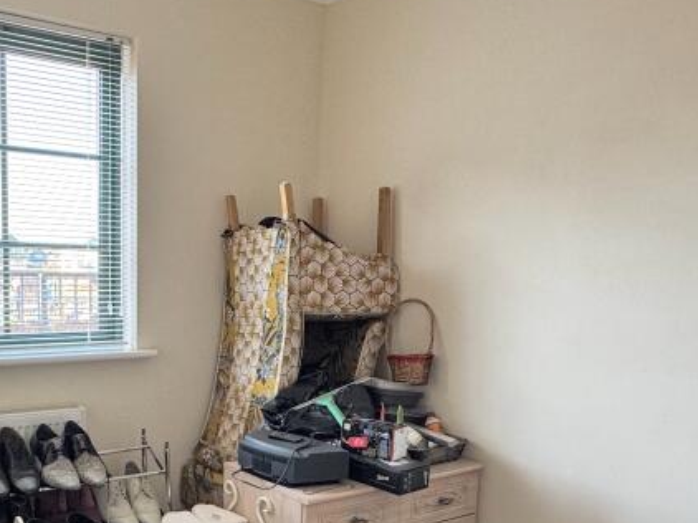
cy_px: 346
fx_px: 685
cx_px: 210
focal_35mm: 34
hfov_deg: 52.5
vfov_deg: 41.3
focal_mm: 2.22
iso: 125
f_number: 2.2
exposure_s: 1/100
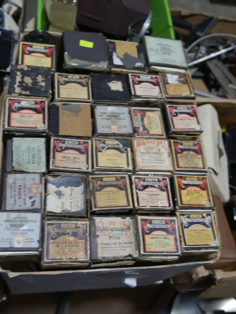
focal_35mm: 38
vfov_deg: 49.0
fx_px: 345
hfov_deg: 37.8
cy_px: 157
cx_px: 118
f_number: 4.1
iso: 200
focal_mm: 19
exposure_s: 1/80
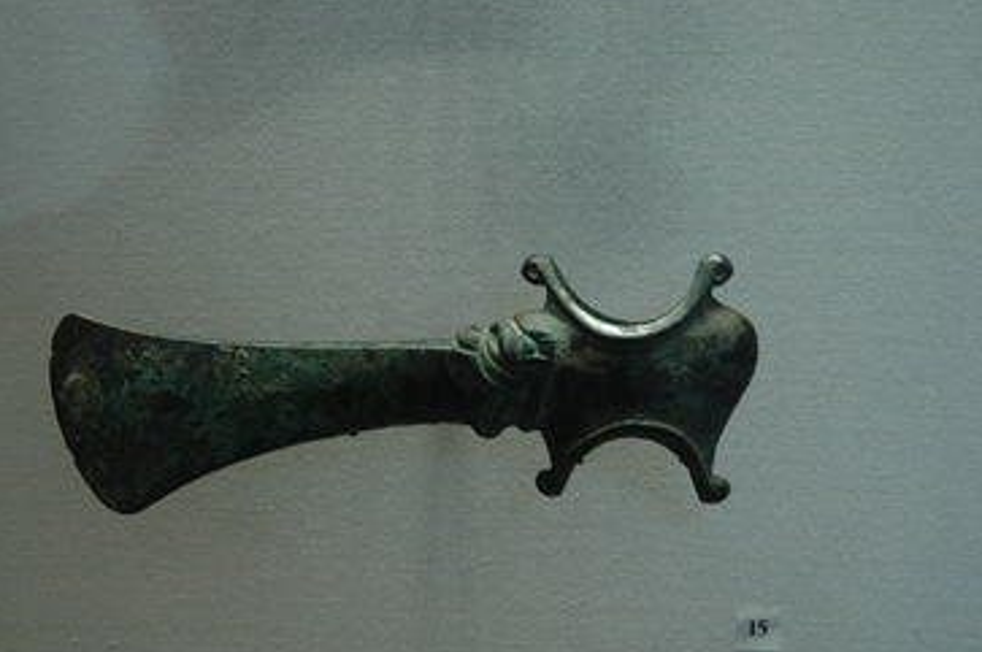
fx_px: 1733
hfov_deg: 31.6
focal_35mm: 64
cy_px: 365
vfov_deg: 21.3
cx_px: 460
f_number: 4.2
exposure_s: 1/20
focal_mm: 35
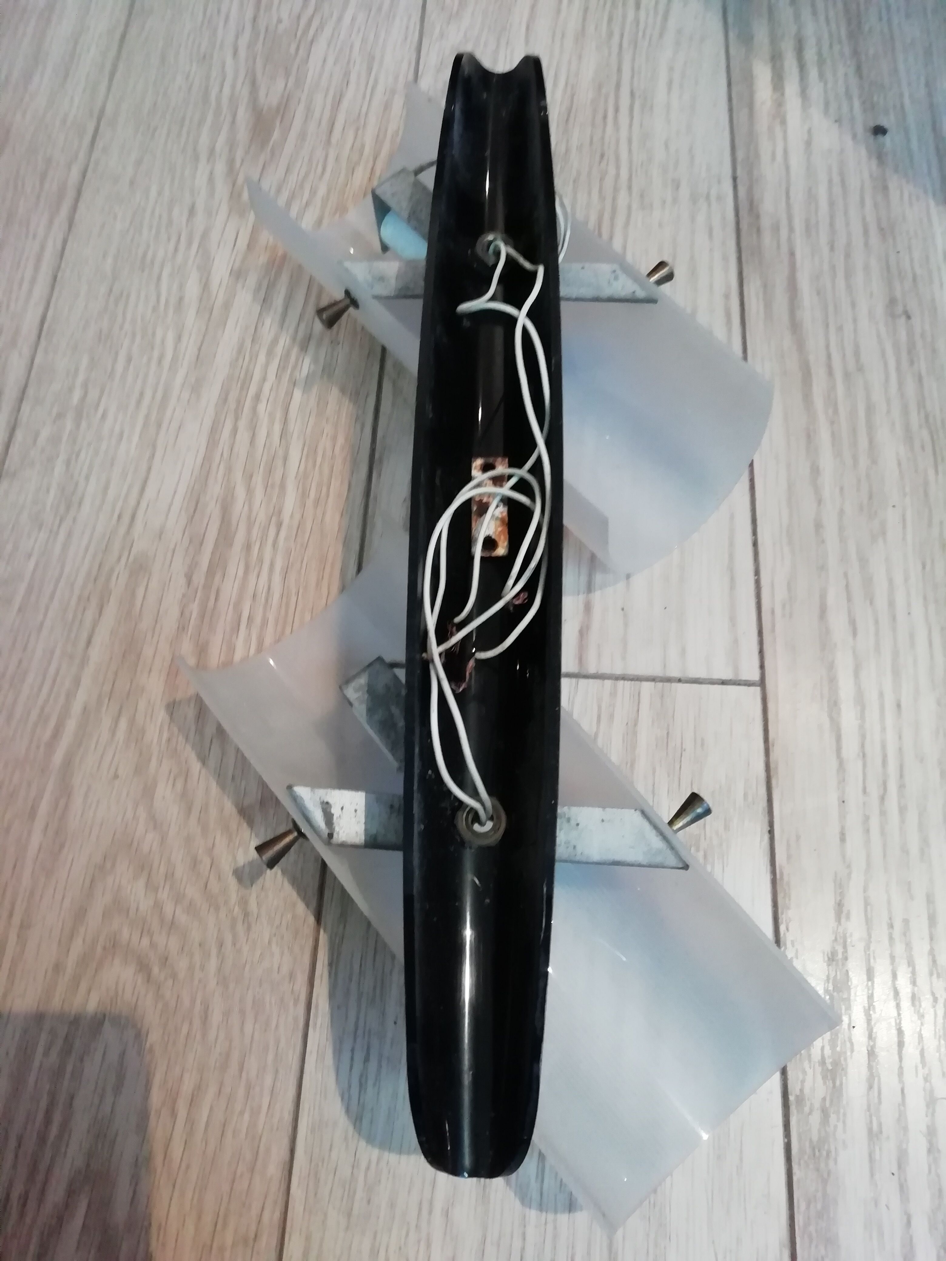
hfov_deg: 53.1
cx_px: 473
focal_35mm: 26
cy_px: 630
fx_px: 947
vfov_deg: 67.3
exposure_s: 1/25
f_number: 2.2
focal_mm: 3.46
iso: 400
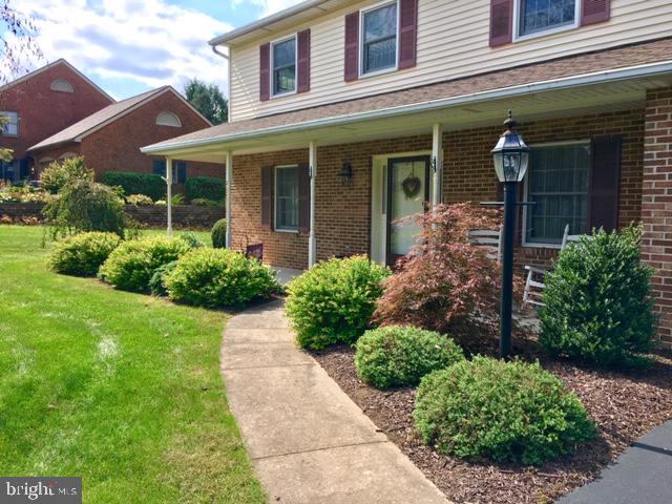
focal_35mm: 29
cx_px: 336
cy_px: 252
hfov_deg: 61.7
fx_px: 563
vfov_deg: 48.2
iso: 25
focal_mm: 4.15
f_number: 2.2
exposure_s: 1/680
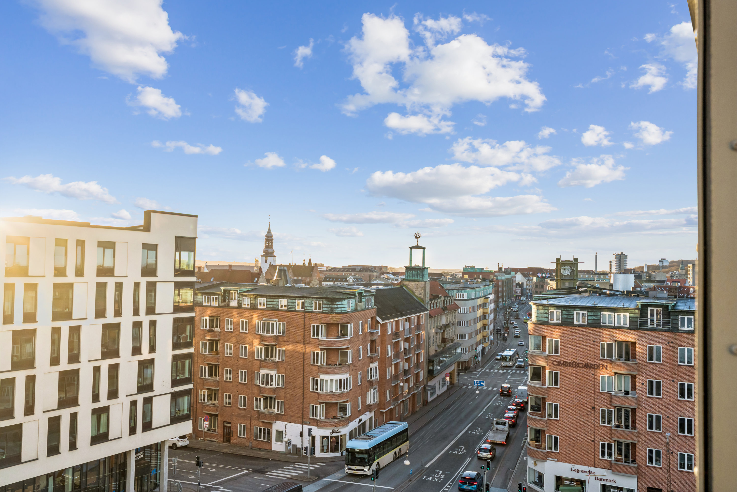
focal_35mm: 33
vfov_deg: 40.0
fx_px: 676
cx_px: 368
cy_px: 246
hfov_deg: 57.2
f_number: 10
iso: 800
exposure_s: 1/320
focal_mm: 33
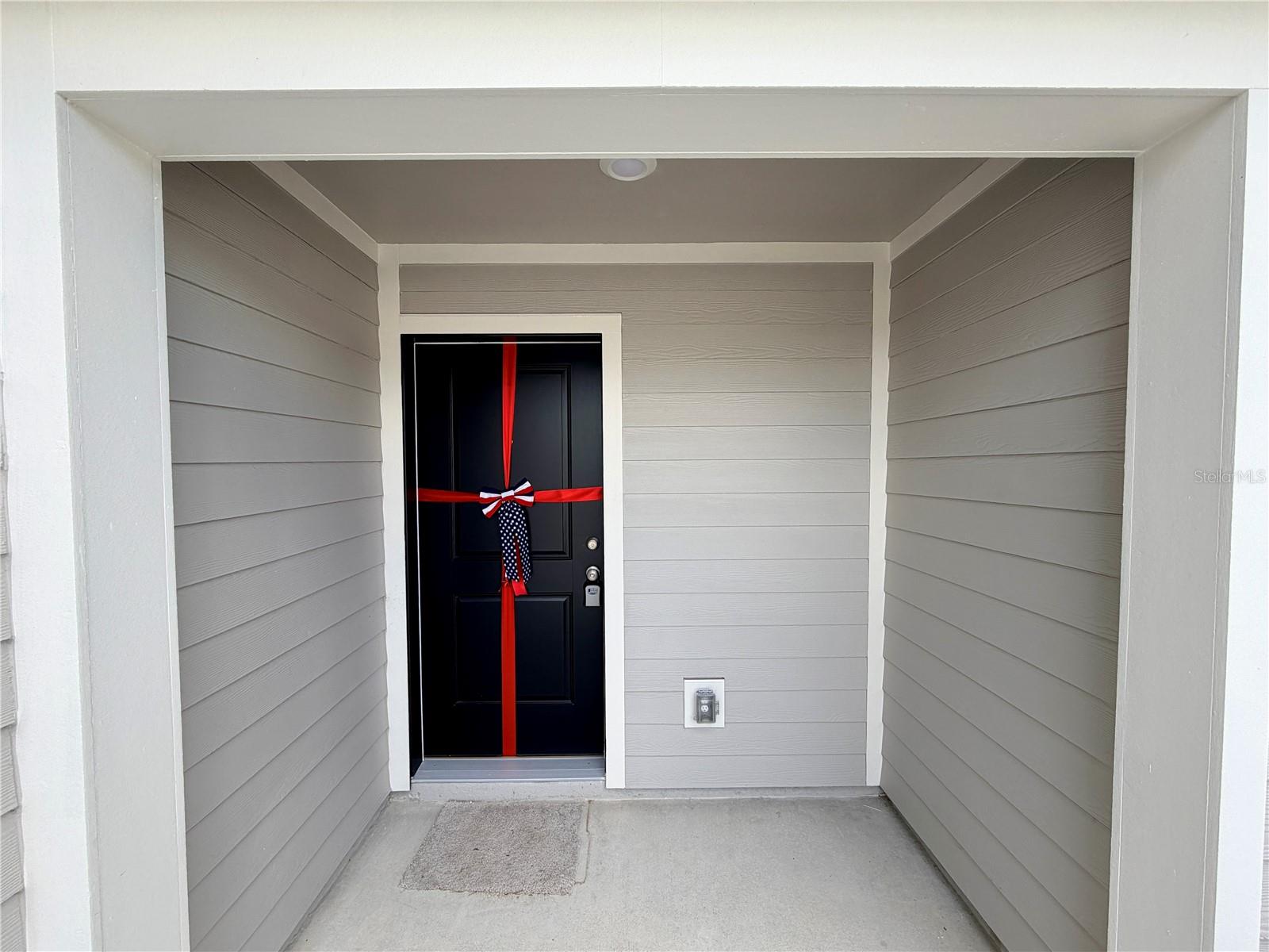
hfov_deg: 102.1
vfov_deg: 85.7
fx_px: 513
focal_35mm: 14
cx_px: 634
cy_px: 476
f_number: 2.2
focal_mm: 2.22
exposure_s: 1/243
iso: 40
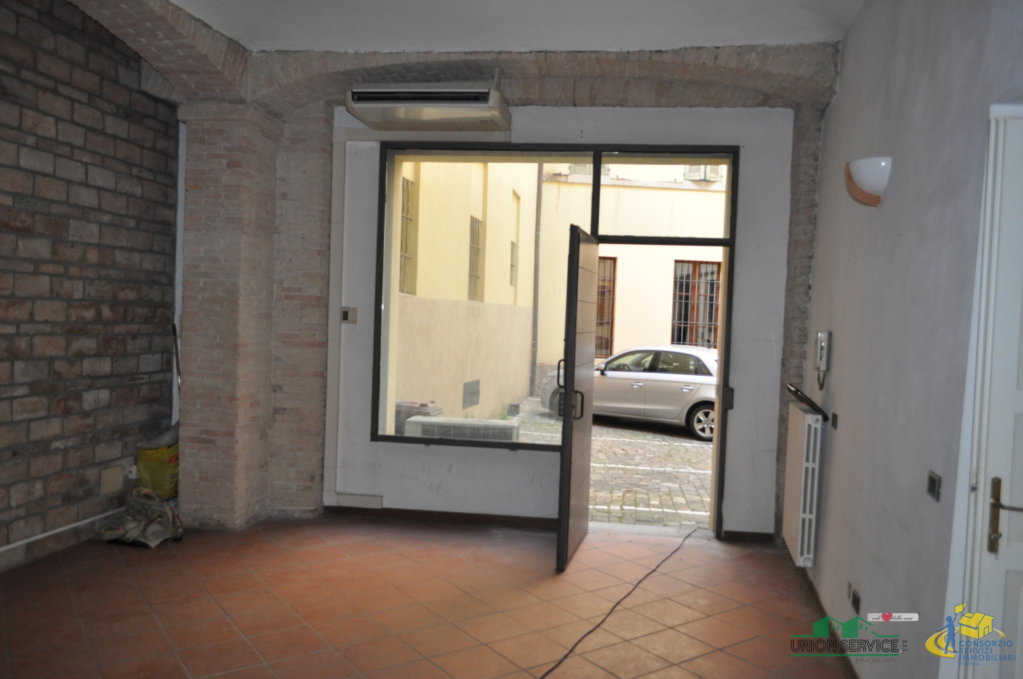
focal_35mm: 27
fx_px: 766
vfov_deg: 47.8
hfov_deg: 67.4
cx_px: 512
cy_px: 340
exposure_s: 1/80
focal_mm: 18
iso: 800
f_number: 3.5
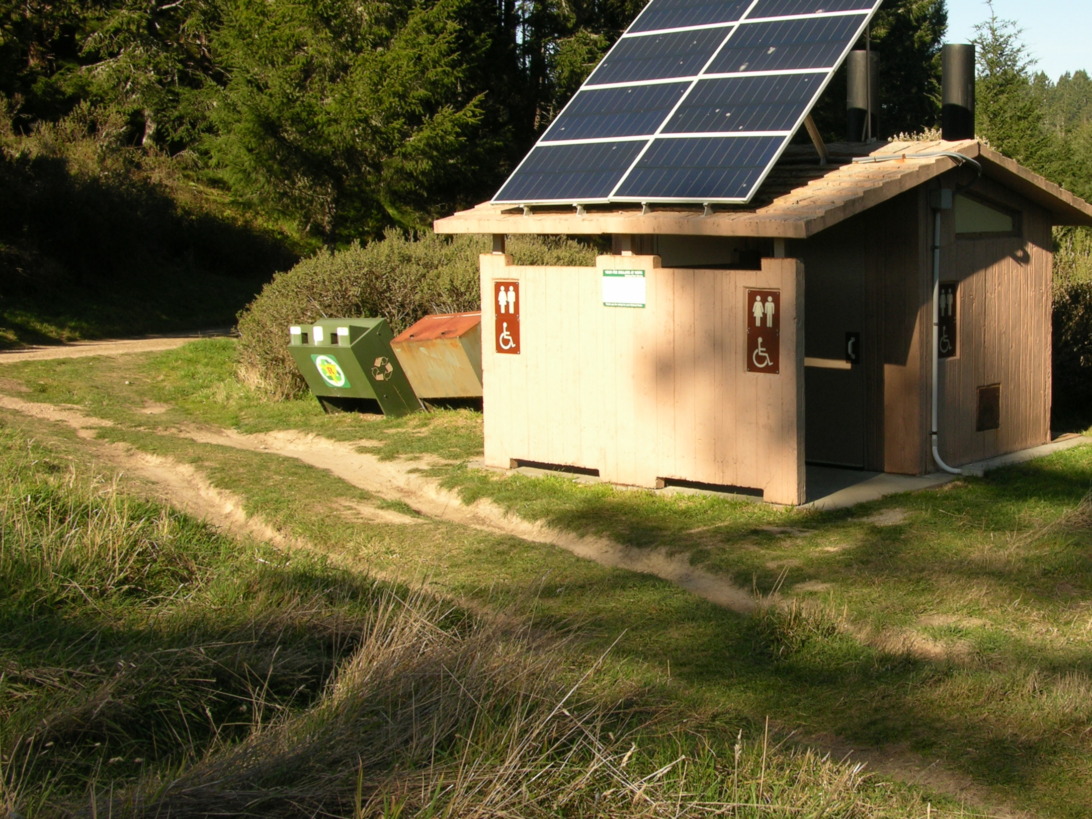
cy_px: 378
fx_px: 1640
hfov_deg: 36.2
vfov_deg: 28.0
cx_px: 776
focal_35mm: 52
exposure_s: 1/149
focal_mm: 8.9
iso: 50
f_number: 6.3
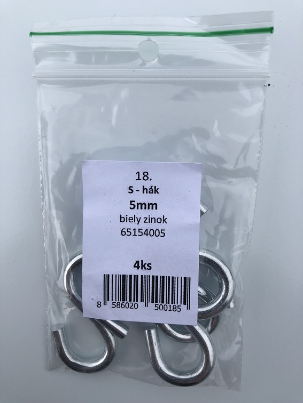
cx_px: 152
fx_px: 327
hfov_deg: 49.7
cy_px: 202
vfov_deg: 63.4
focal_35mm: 28
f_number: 1.8
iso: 20
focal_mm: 4
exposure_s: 1/1548
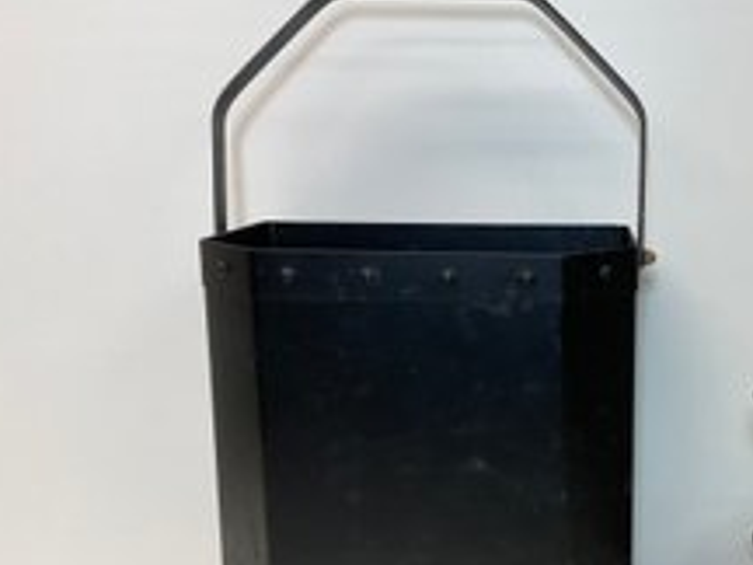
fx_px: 1001
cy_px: 375
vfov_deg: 31.3
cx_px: 573
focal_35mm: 46
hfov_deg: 40.0
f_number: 1.8
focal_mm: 3
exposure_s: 1/120
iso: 50
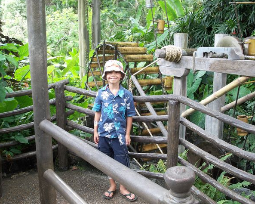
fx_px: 294
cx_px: 121
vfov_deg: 38.2
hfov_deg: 46.8
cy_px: 103
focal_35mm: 39
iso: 125
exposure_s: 1/60
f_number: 3.4
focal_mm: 7.9
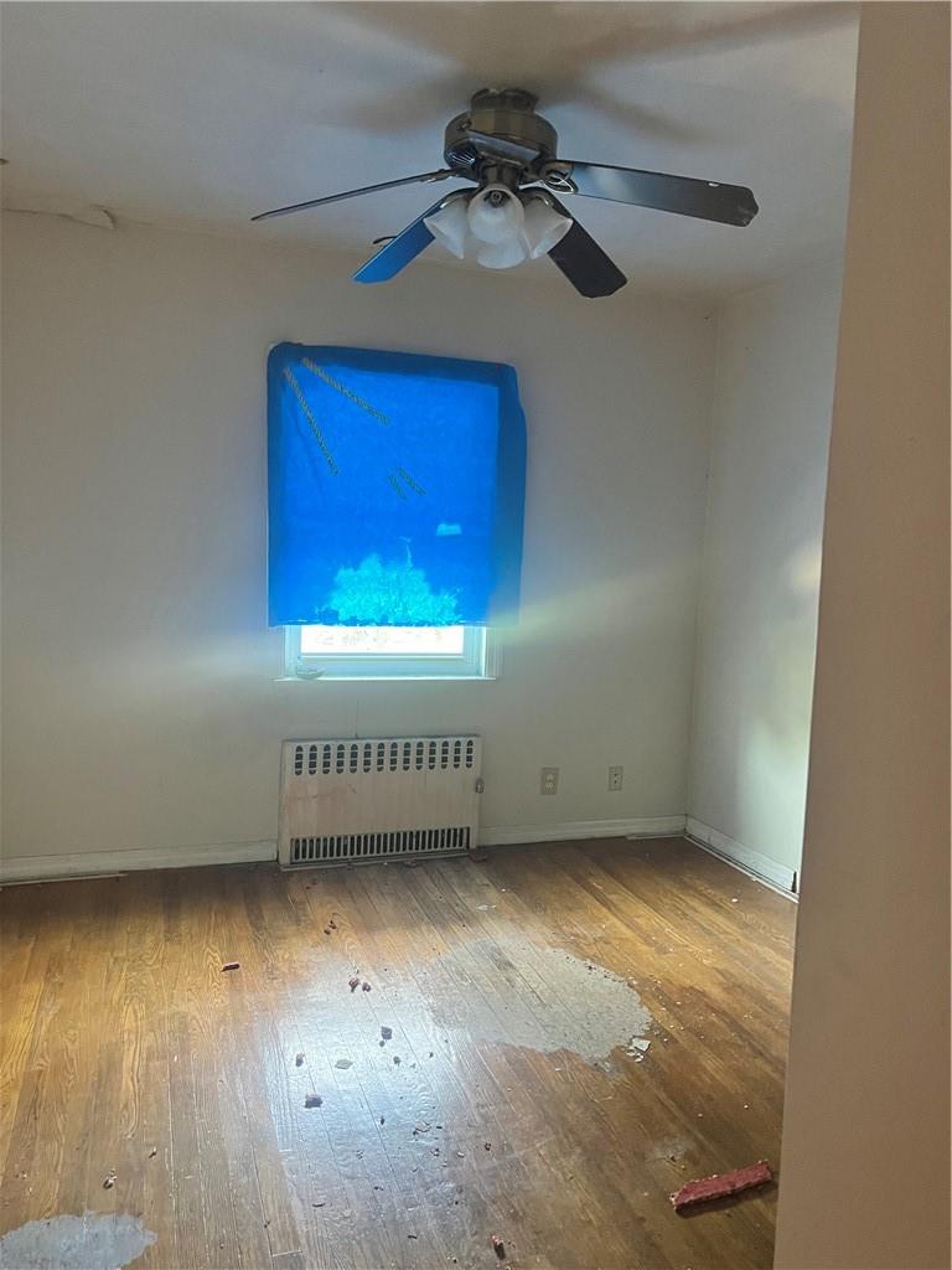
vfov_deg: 67.3
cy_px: 635
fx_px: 953
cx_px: 476
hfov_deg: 53.1
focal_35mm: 26
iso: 500
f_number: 1.5
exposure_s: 1/60
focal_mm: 5.7
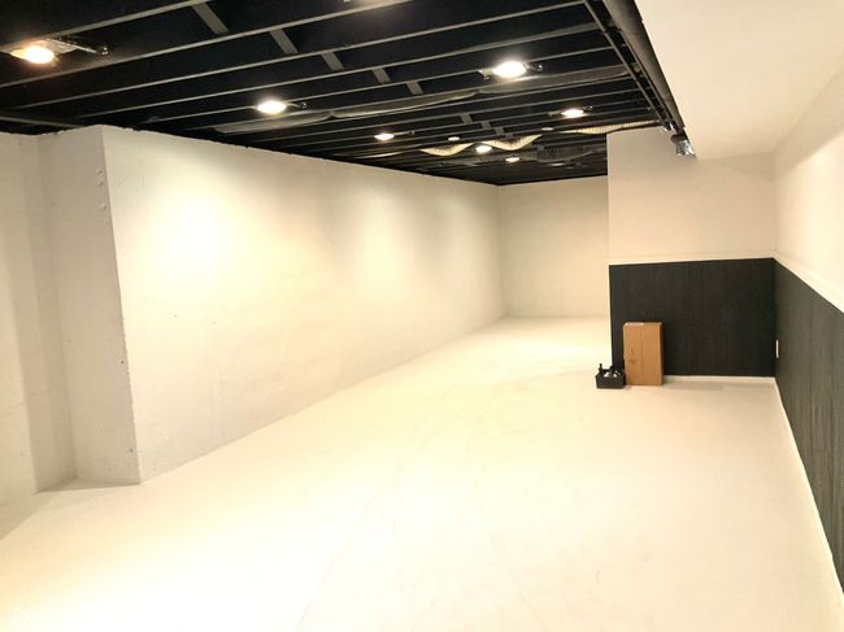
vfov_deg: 48.2
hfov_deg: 61.7
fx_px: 707
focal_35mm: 29
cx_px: 422
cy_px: 316
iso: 160
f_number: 1.8
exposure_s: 1/60
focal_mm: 3
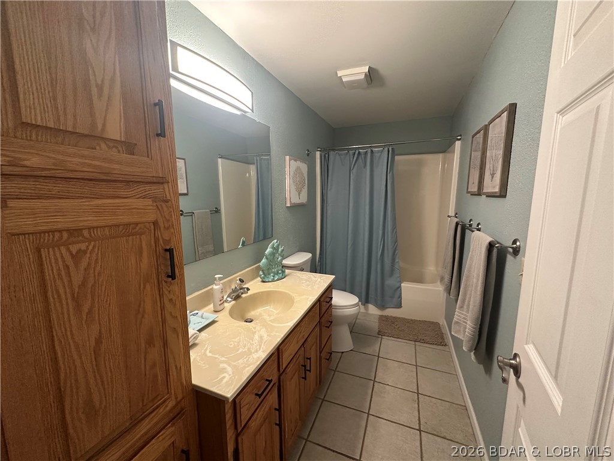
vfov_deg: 85.7
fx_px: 248
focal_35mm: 14
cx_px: 307
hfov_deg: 102.1
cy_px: 230
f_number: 2.2
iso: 250
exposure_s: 1/60
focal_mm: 2.22
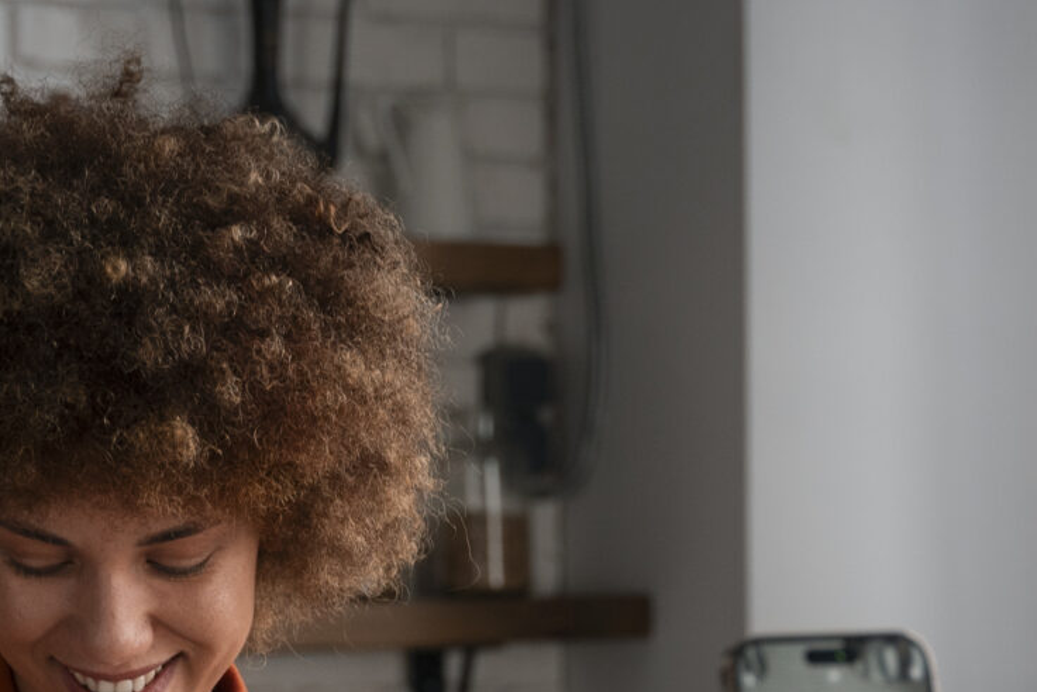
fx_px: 4438
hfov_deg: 13.3
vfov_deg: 8.7
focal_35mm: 154
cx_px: 688
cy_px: 1123
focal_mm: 44.3
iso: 400
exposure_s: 1/160
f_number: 3.2
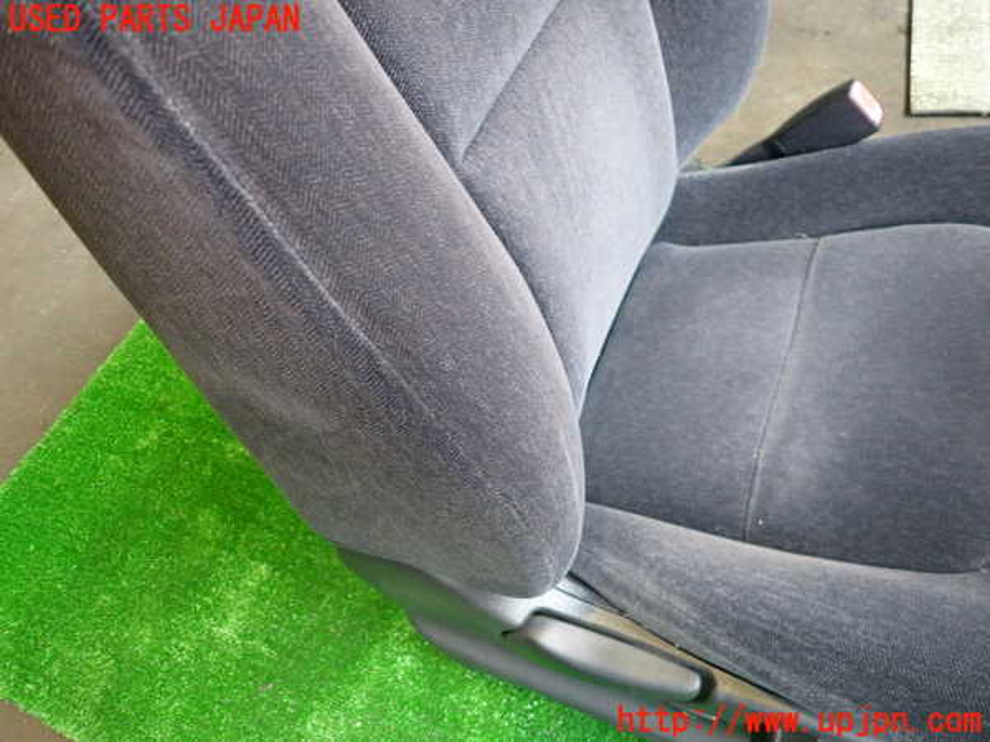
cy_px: 371
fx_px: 715
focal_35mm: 25
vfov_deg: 54.9
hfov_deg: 69.4
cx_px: 495
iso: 250
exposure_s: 1/30
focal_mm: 4.5
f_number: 2
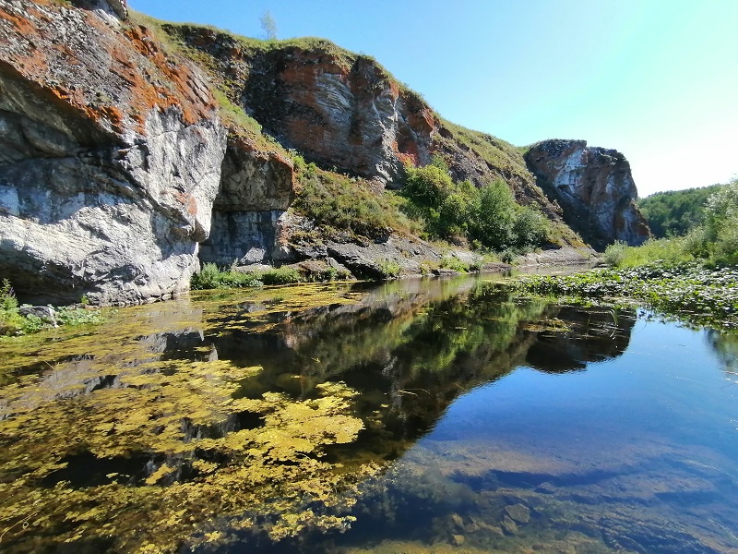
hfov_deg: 91.0
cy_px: 277
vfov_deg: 74.7
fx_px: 362
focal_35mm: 17
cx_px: 369
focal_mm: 1.78
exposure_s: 1/545
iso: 50
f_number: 2.4
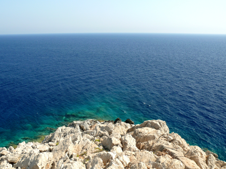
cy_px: 84
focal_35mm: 35
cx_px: 113
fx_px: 229
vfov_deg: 40.7
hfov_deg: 52.6
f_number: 5
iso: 100
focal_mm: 7.4
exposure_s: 1/200
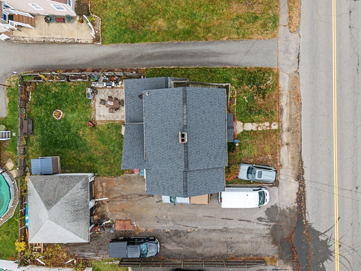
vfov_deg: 53.1
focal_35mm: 26
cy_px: 132
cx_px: 193
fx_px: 271
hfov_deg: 67.2
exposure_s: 1/1250
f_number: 1.8
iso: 240
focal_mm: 8.67
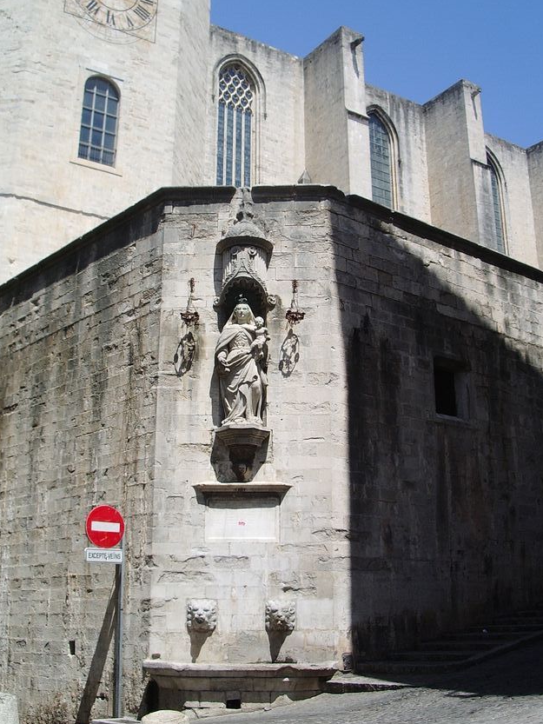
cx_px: 248
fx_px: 899
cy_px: 345
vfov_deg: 43.8
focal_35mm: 43
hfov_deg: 33.6
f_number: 4.3
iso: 50
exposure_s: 1/400
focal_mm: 5.8
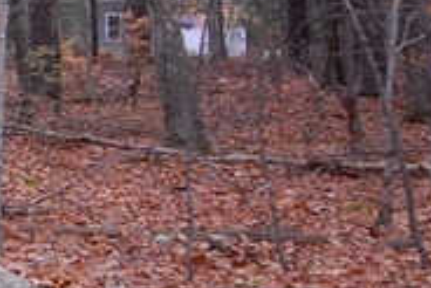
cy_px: 35
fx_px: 1303
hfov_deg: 13.2
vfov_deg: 12.5
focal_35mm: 109
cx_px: -646
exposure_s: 1/60
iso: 500
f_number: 6.3
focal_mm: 13
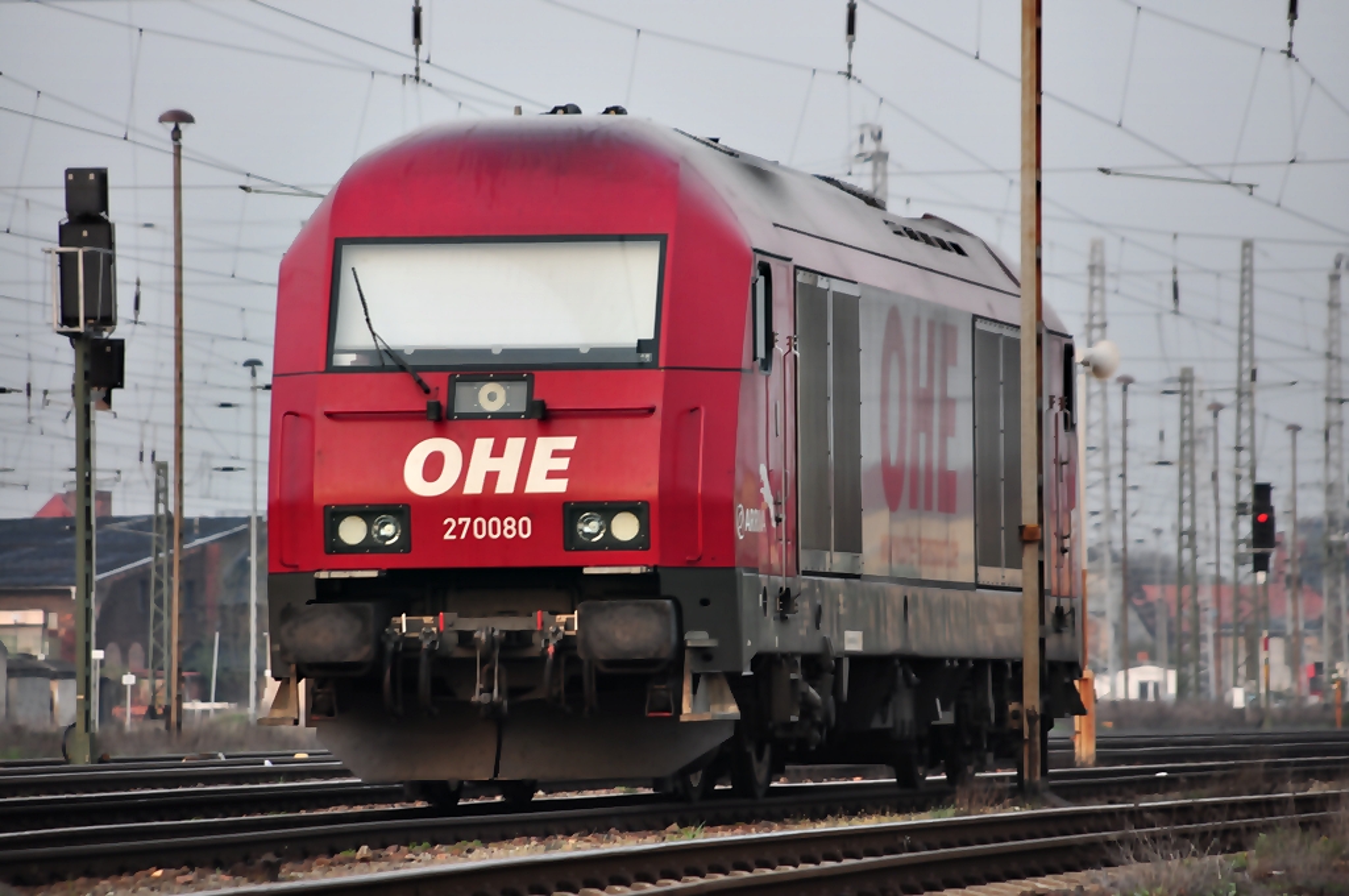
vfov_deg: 4.6
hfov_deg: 6.9
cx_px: 674
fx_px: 11227
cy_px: 448
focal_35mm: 300
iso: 200
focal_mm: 200
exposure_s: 1/30
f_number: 8
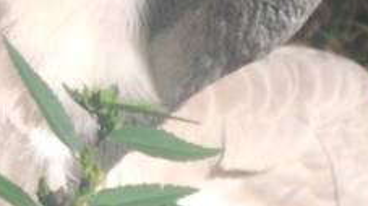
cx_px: -524
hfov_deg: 1.3
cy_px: 90
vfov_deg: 0.7
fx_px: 16236
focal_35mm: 1666
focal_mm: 150
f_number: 5
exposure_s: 1/1600
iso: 400
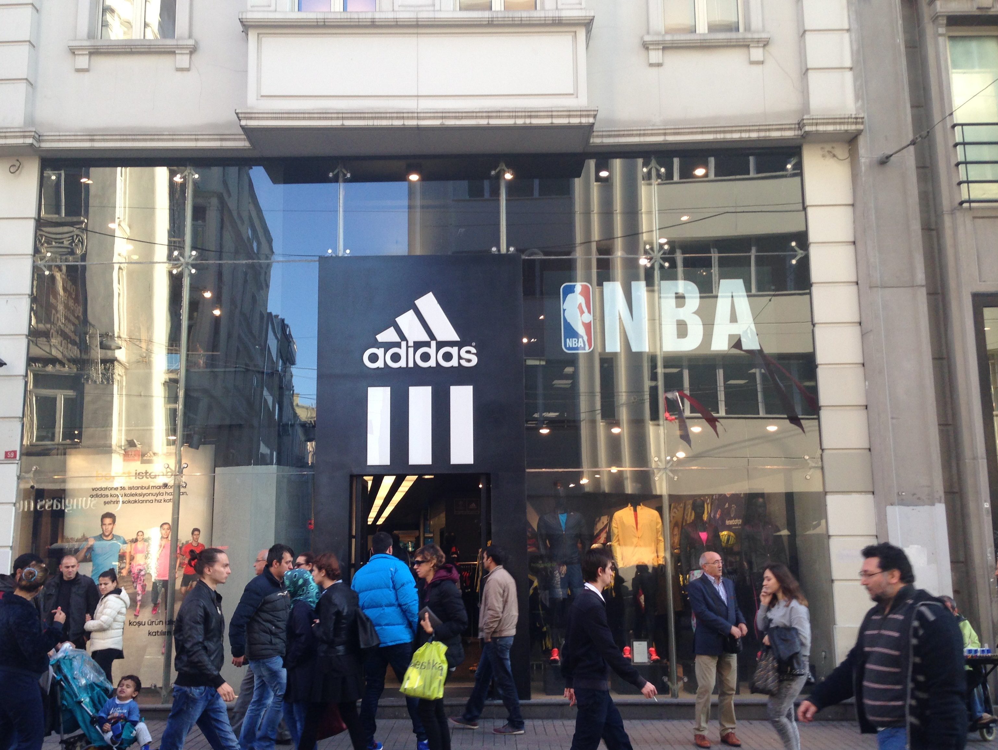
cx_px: 499
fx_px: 952
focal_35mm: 33
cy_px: 375
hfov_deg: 55.3
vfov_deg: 43.0
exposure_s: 1/120
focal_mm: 4.12
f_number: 2.4
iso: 50
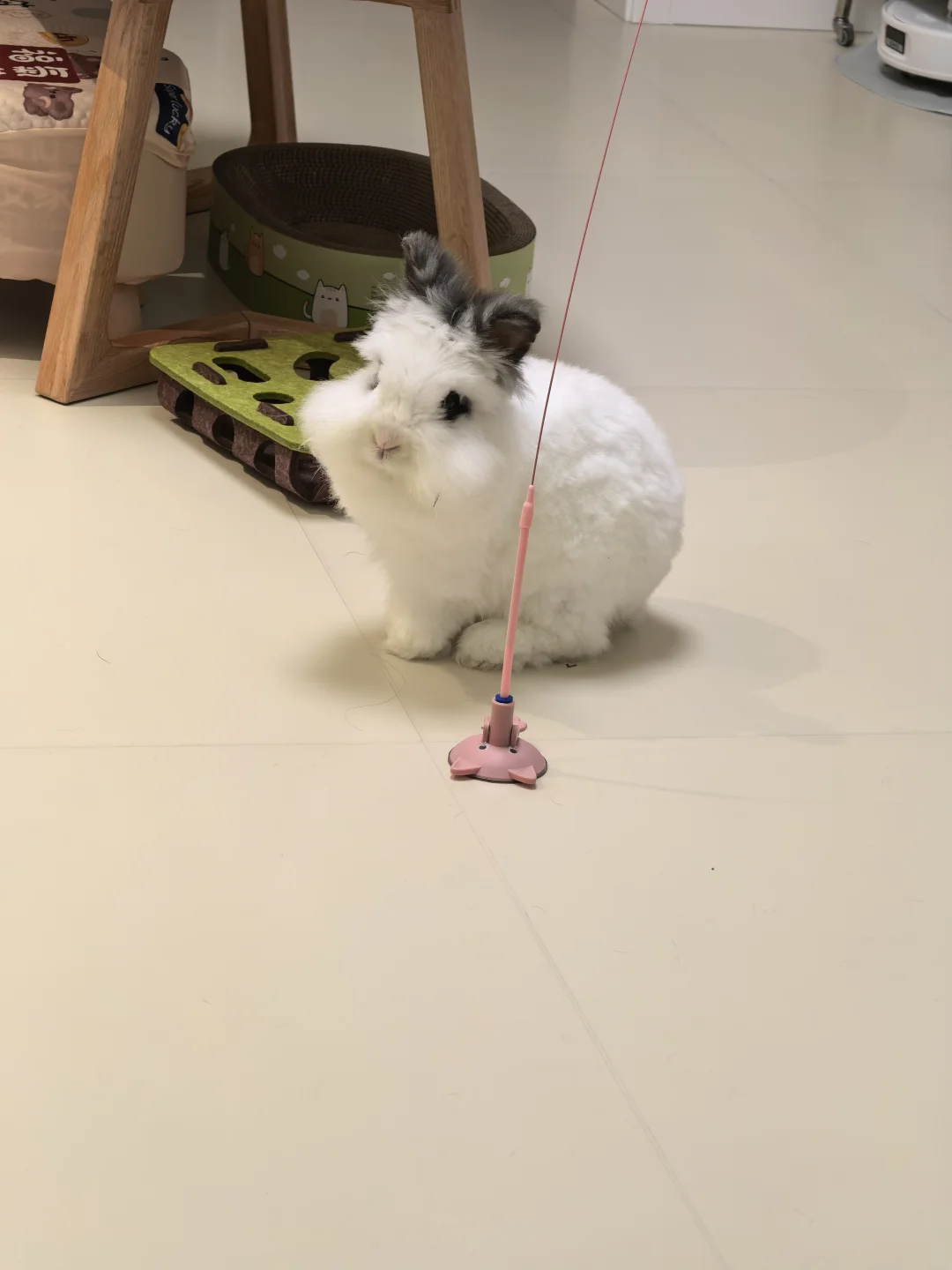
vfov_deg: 22.0
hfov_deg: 16.6
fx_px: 3264
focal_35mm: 89
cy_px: 635
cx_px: 476
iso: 160
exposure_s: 1/50
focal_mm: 14.58
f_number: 2.2
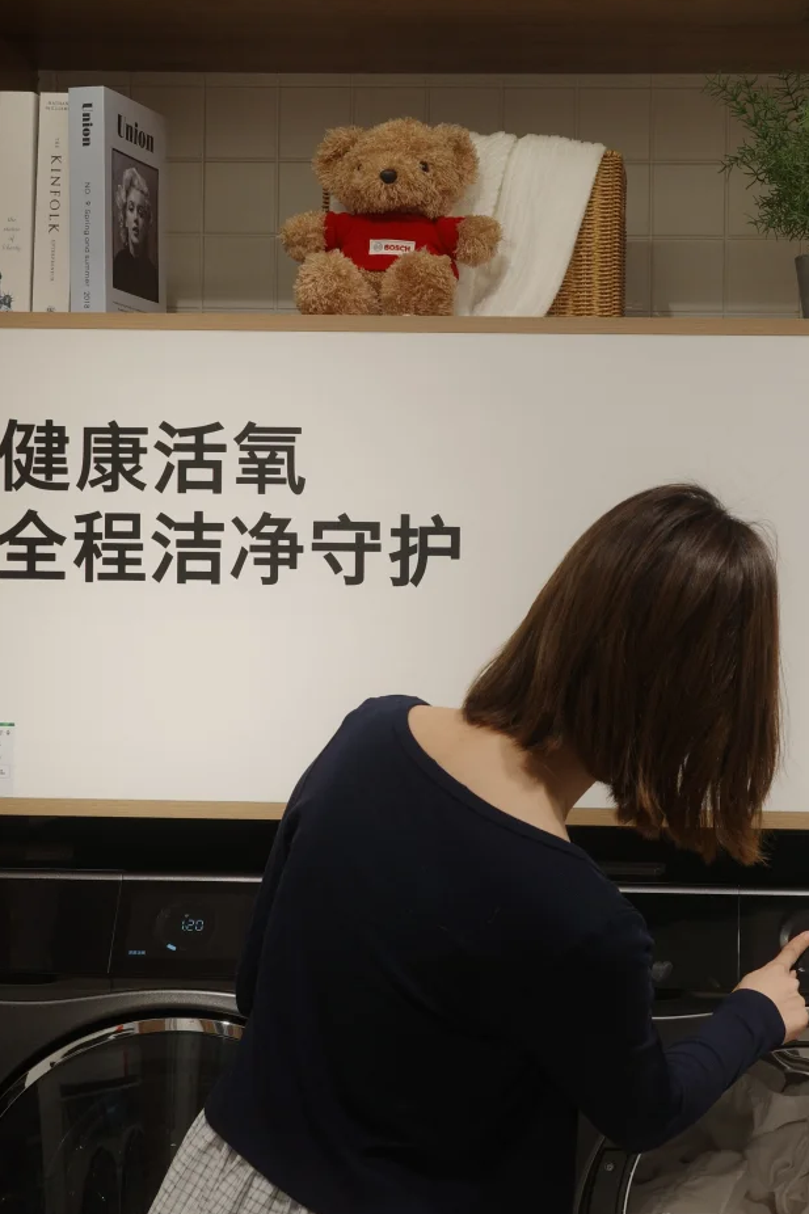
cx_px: 601
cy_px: 607
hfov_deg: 19.3
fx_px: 2360
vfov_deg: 28.8
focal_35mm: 70
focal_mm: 26
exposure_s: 1/160
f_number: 3.2
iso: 200
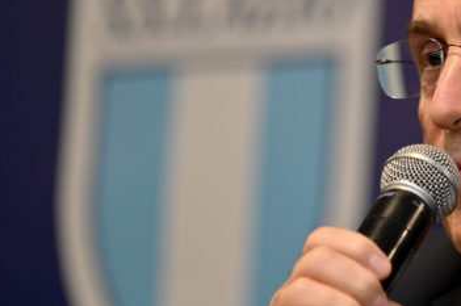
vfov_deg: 3.6
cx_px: 424
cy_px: 111
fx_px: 4821
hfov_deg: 5.5
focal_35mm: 377
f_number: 4.5
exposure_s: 1/100
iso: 640
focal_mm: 190
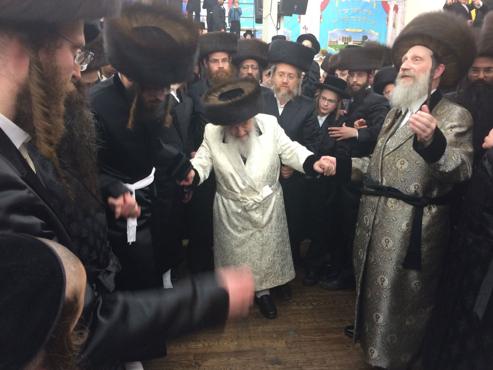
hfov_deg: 61.7
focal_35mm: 29
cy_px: 185
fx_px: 413
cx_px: 246
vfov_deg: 48.2
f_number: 2.2
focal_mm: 4.15
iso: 100
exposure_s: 1/30
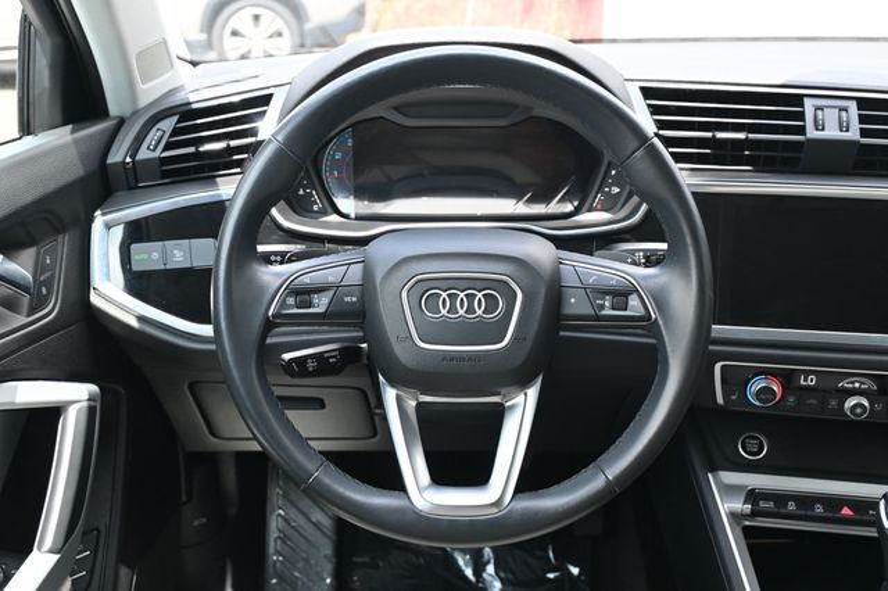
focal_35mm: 37
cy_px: 296
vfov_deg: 36.1
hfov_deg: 52.2
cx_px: 444
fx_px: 906
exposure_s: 1/160
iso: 400
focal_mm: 24.5
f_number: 4.2
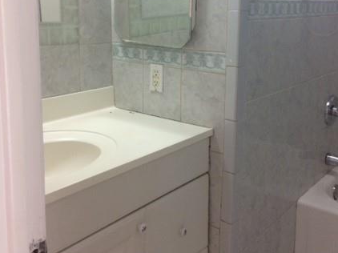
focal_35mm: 44
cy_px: 81
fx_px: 429
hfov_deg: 43.0
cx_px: 174
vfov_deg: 32.5
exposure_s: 1/30
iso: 80
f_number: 2.2
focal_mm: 4.15
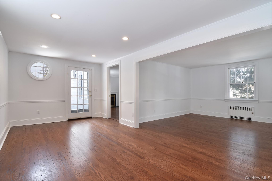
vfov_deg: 72.0
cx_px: 136
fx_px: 125
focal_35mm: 16
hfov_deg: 95.0
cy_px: 90
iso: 640
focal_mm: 11
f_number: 8
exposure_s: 1/40
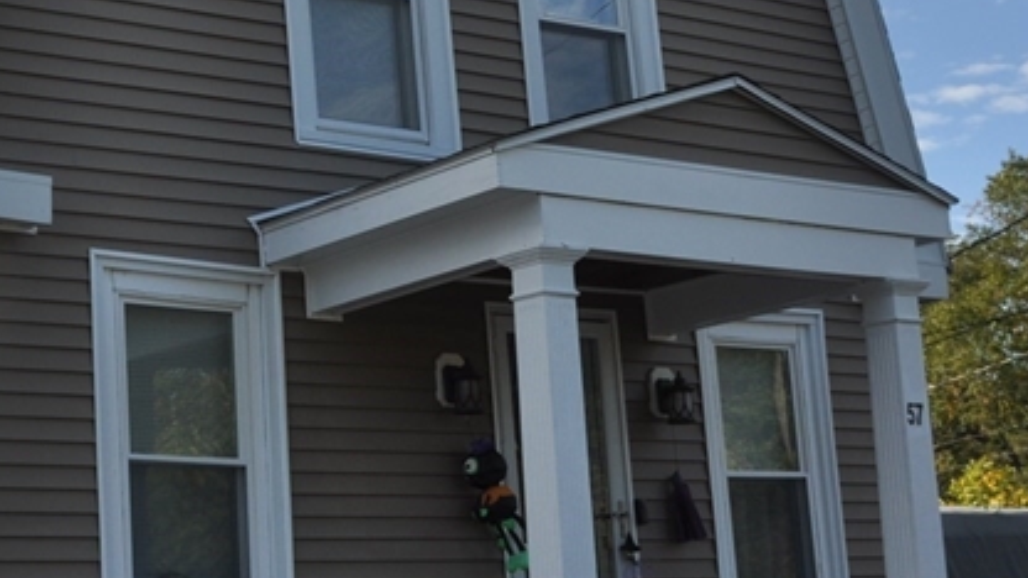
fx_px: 2317
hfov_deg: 24.0
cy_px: 269
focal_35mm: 85
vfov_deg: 14.2
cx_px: 30
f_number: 11
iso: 200
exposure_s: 1/200
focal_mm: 22
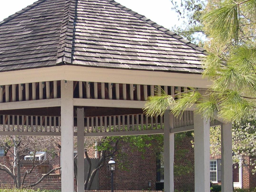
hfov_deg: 26.4
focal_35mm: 72
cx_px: 42
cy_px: 168
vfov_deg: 20.1
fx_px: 533
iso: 100
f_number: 7.6
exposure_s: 1/90.9
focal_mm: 8
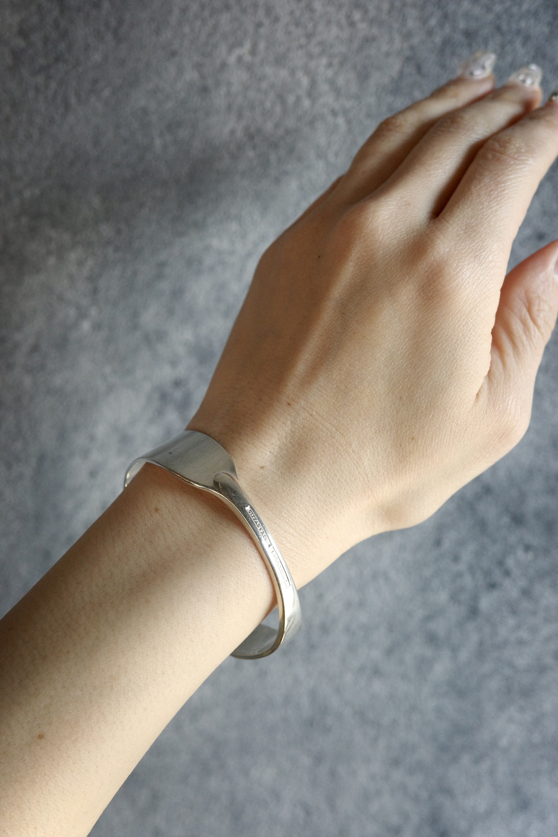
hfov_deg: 33.4
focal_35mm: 40
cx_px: 279
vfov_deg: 48.5
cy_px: 418
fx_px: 930
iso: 800
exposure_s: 1/320
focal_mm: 26
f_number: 4.5
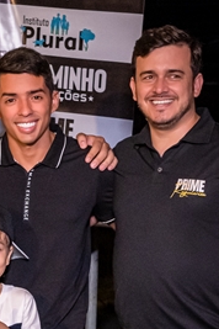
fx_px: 912
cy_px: 311
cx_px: -44
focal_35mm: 100
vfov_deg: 19.9
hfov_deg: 13.3
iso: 2500
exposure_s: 1/320
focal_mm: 24
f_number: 2.8
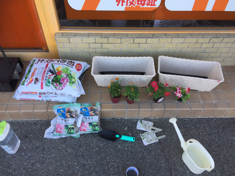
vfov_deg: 48.2
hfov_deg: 61.7
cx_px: 118
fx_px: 197
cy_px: 88
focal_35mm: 29
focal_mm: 4.15
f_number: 2.2
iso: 32
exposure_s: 1/215
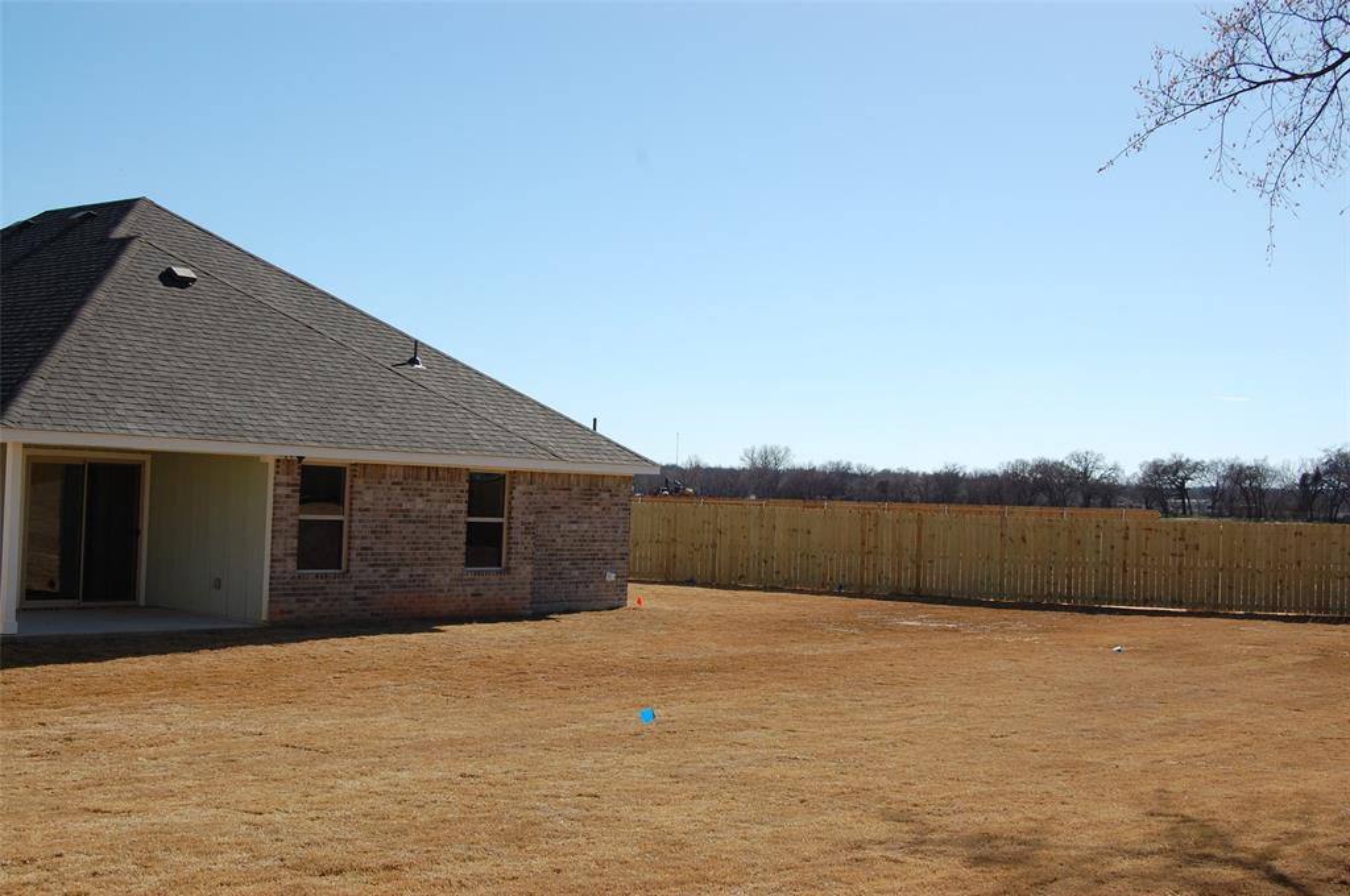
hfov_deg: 43.7
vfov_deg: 29.8
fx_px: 1685
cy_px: 448
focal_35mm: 45
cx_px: 675
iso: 200
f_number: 10
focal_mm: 30
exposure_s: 1/400
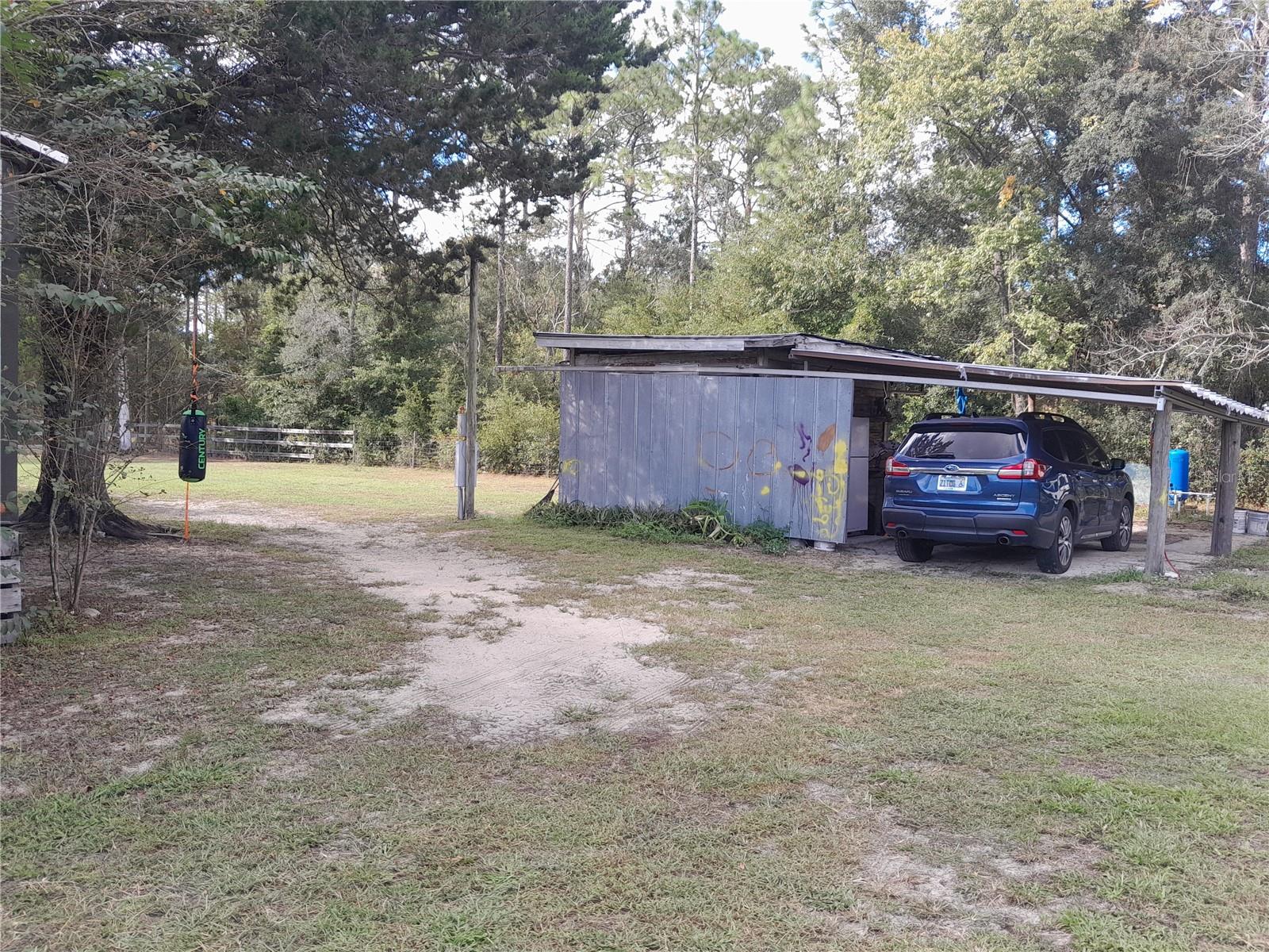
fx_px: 990
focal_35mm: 27
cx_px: 634
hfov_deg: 65.3
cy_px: 476
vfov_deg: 51.4
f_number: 1.8
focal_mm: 4
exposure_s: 1/120
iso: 40
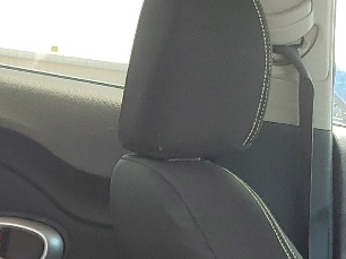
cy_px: 415
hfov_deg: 14.1
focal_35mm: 136
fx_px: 1358
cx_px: -58
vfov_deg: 10.4
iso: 50
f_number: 1.5
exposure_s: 1/244
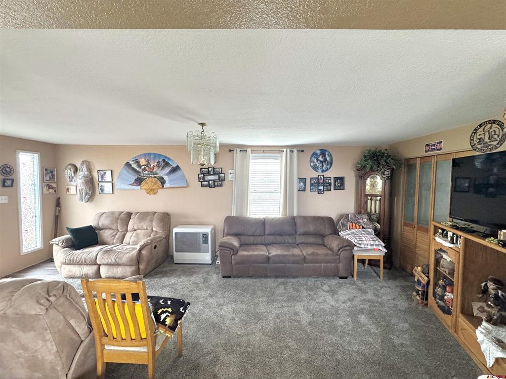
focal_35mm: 14
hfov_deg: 102.1
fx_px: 205
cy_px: 190
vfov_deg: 85.7
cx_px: 253
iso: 320
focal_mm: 2.22
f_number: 2.2
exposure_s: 1/60
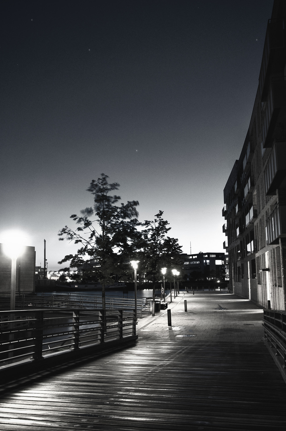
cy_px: 223
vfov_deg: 57.3
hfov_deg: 39.9
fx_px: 394
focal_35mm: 33
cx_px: 147
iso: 800
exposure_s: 1.3
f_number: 7.1
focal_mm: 18
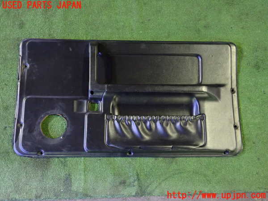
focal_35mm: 30
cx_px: 134
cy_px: 100
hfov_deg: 60.0
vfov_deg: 46.8
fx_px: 232
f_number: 2.3
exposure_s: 1/13
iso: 800
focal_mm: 5.4
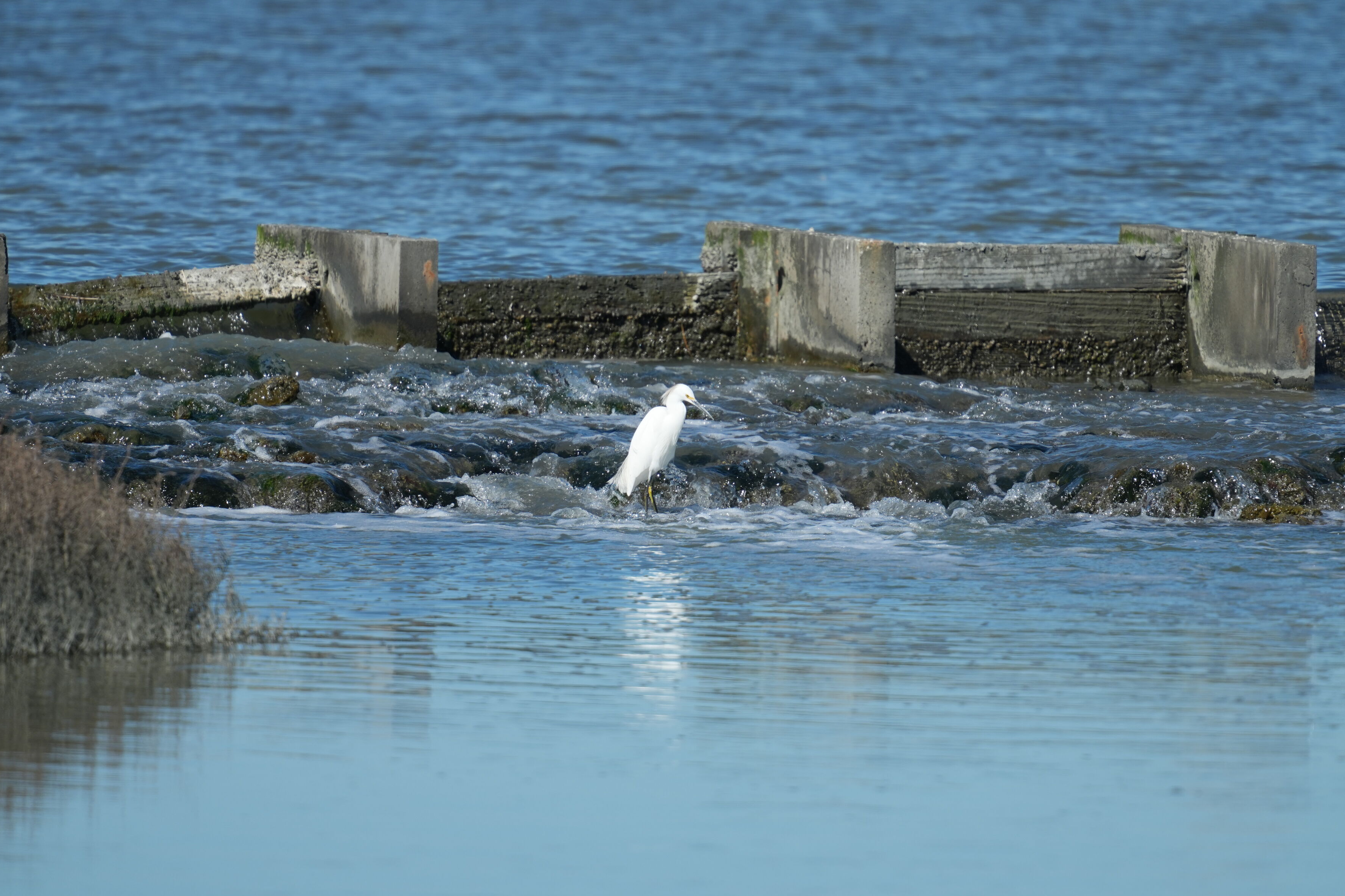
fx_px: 27232
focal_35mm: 729
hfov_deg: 2.8
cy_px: 414
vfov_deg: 1.9
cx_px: 705
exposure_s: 1/2000
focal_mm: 600
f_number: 5.6
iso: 400
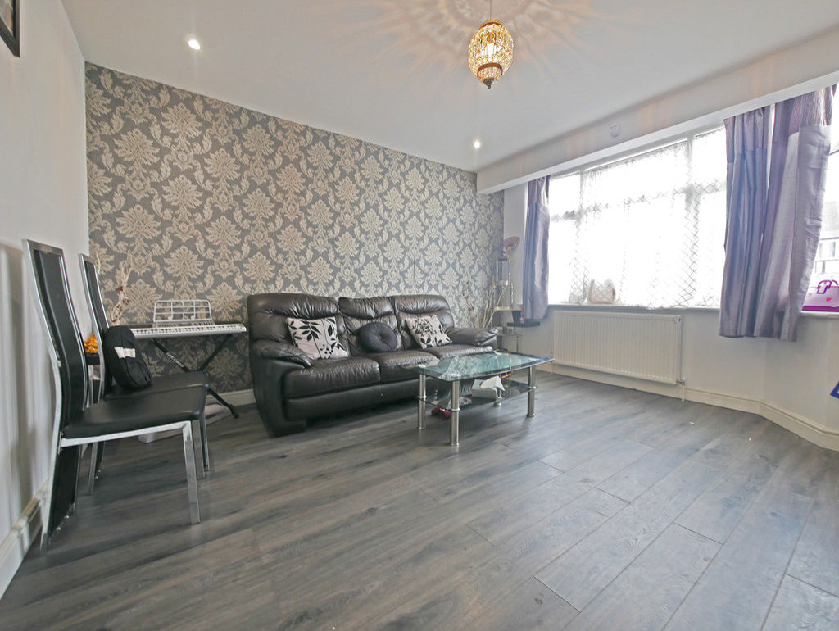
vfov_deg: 85.8
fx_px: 340
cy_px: 316
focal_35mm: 14
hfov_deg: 102.0
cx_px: 420
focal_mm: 7
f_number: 4
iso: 200
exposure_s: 1/40
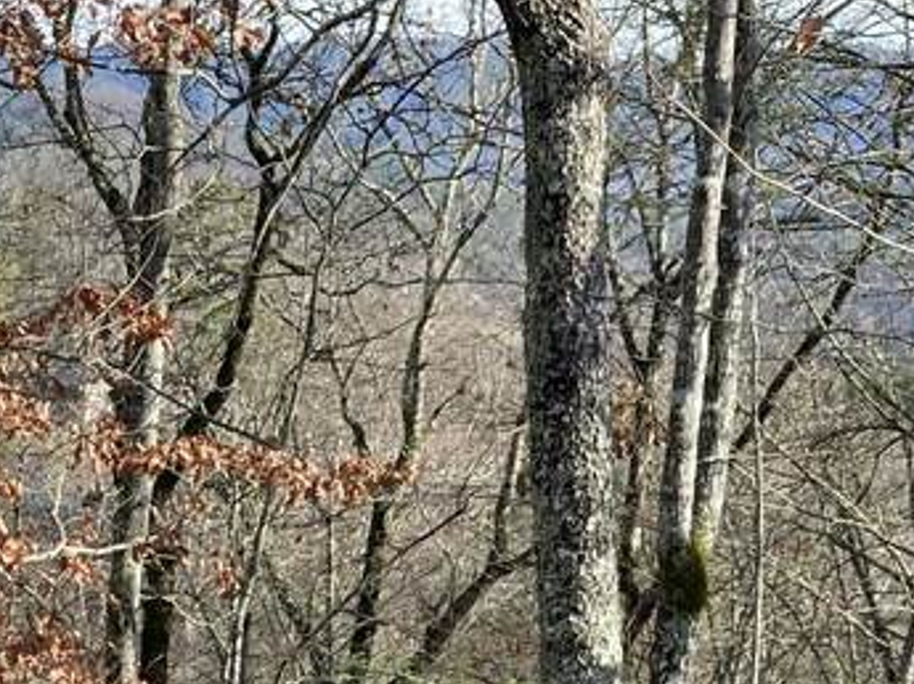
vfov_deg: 13.5
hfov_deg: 18.4
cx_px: -34
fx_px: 2743
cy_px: 994
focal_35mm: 104
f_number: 1.8
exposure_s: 1/466
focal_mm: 3.99
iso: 20
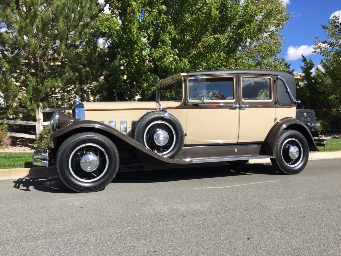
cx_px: 170
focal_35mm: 29
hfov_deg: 61.7
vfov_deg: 48.2
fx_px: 286
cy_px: 128
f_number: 2.2
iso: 32
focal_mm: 4.15
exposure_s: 1/1582
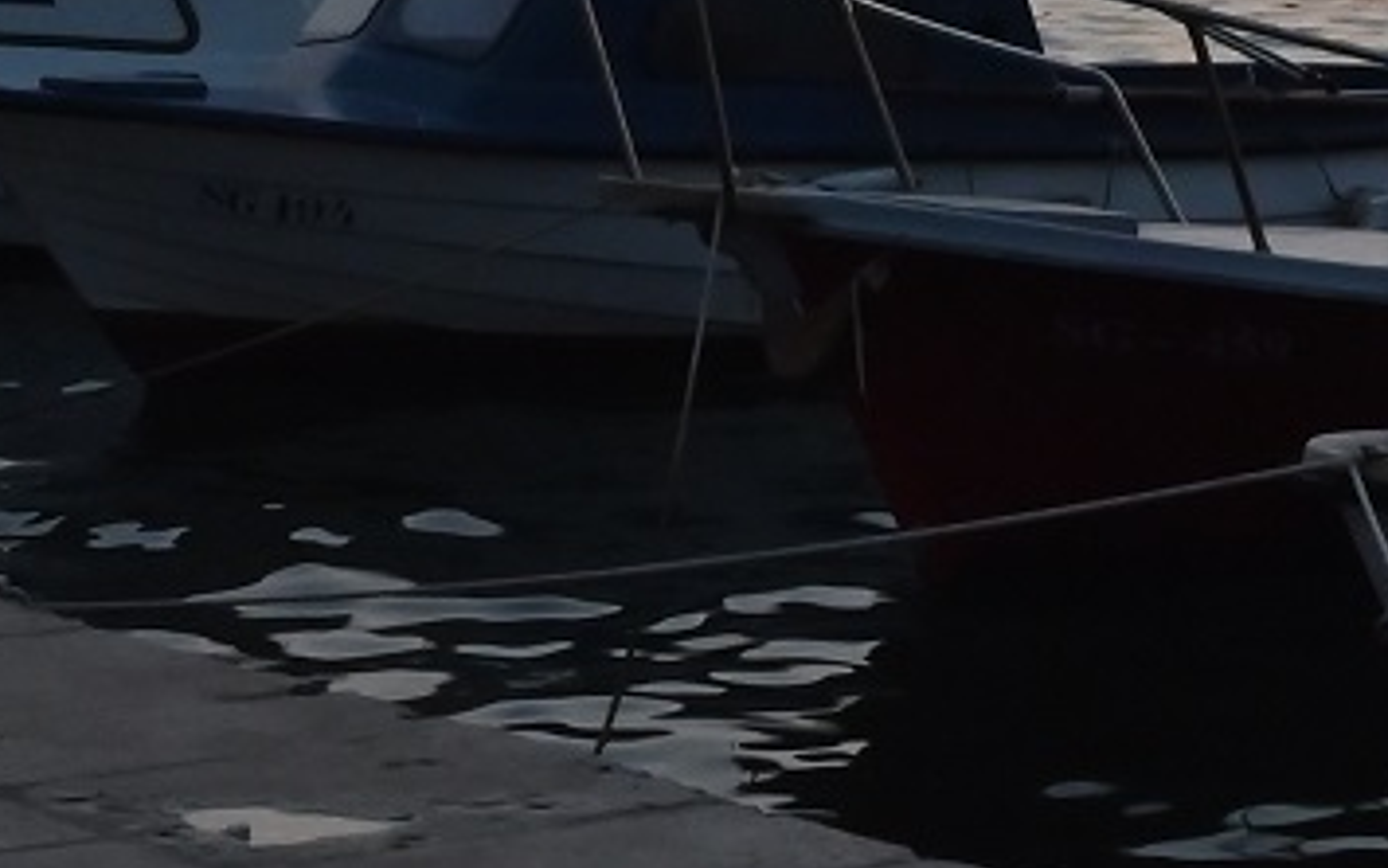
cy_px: -629
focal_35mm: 155
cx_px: 1279
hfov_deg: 13.4
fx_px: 5864
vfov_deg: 8.2
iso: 1250
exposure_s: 1/40
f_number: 16
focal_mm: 24
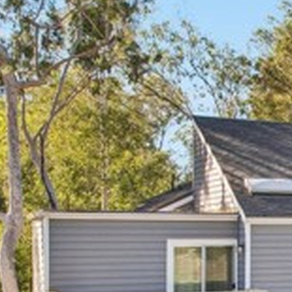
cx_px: 544
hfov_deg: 17.6
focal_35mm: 77
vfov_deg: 21.0
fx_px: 735
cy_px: 347
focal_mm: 8.4
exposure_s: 1/500
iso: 100
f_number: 2.8
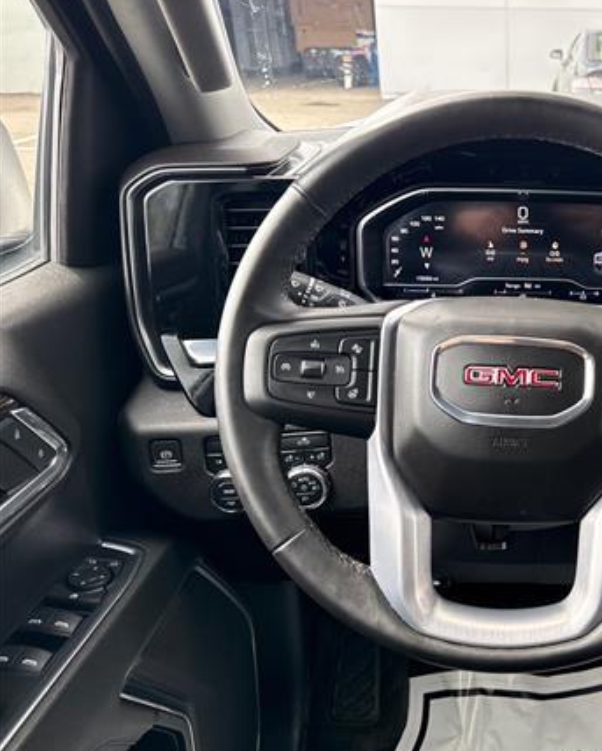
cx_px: 560
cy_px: 342
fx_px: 779
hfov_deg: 38.8
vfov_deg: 51.4
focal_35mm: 35
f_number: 1.78
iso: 200
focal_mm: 6.76
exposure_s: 1/116
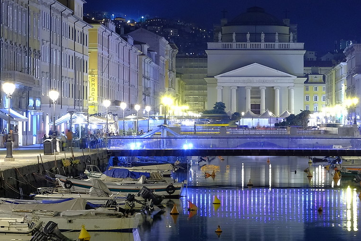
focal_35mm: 130
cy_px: 140
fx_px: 1304
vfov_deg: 10.6
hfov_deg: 15.7
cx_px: 258
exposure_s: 2.1
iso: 200
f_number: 5.6
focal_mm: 27
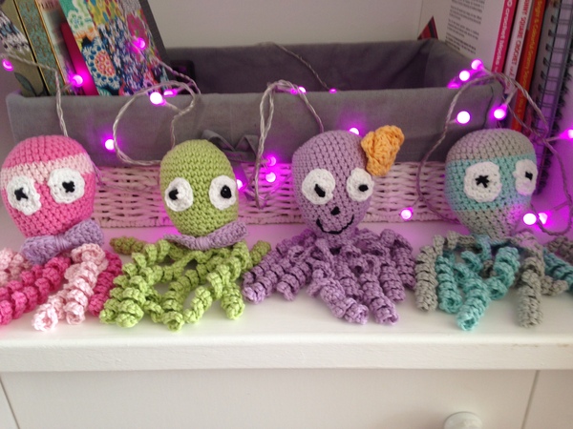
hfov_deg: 55.4
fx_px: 546
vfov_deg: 42.9
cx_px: 286
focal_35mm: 33
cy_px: 214
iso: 50
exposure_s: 1/20
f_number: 2.4
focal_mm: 4.12
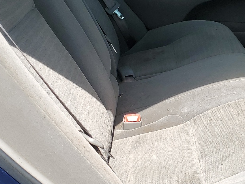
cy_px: 47
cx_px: 203
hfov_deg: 28.2
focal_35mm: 67
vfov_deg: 21.8
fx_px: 474
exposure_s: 1/1429
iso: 50
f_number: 1.5
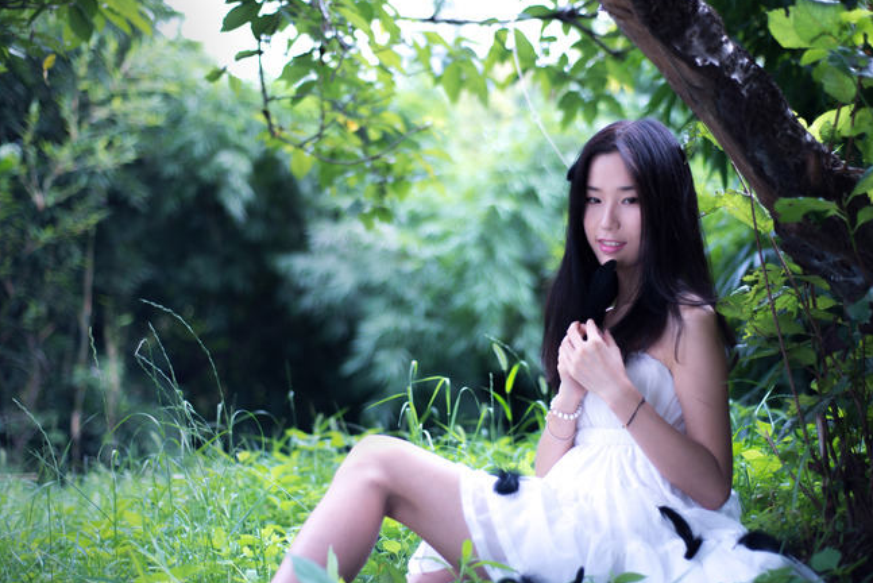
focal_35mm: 58
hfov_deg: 34.5
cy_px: 308
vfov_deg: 23.4
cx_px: 453
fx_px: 1407
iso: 100
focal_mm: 50
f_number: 1.8
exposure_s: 1/320
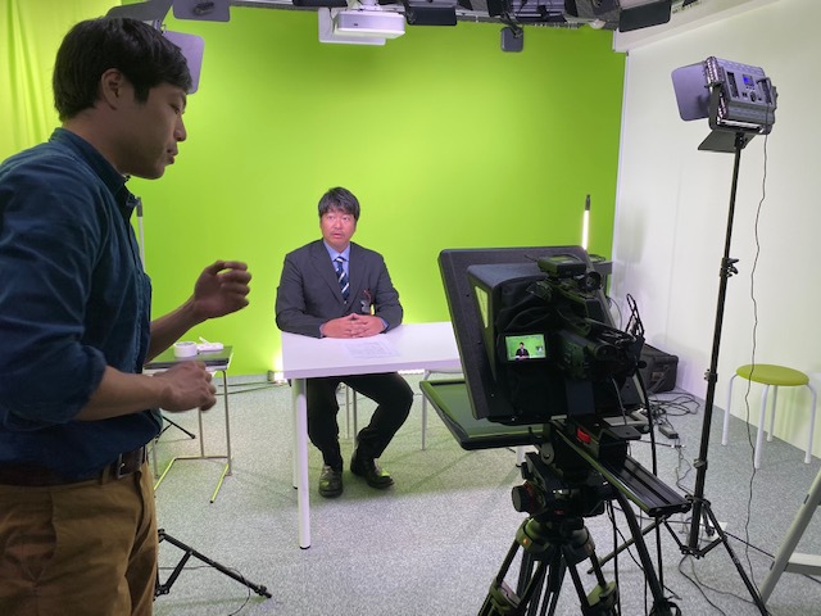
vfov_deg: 53.1
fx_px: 617
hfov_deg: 67.3
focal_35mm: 26
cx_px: 410
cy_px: 308
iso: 64
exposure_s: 1/120
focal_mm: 4.25
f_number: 1.8
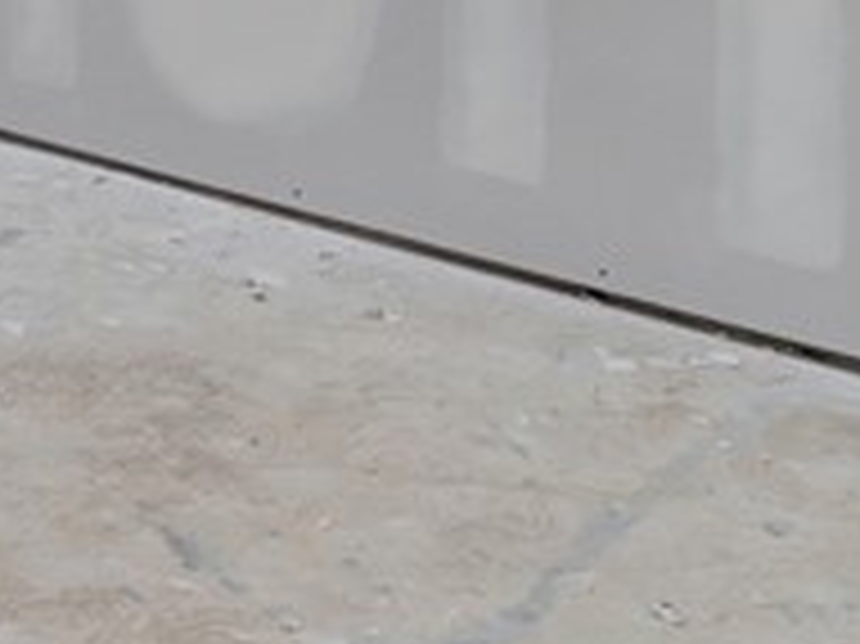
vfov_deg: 17.1
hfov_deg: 20.3
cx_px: -594
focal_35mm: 75
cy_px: -405
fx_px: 1862
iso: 200
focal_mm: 7
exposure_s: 1/20
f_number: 7.1
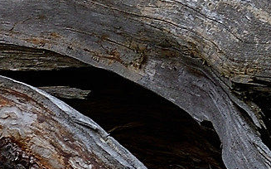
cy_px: 51
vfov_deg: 5.1
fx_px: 1903
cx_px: 355
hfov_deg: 8.0
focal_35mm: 258
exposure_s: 1/100
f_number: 8
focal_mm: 23
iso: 200
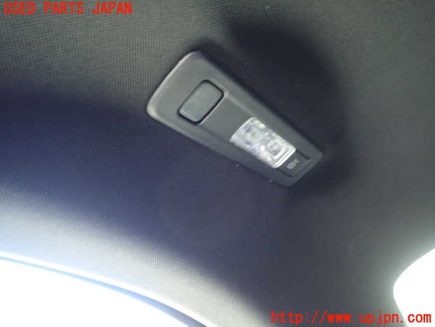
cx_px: 218
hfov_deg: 69.4
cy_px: 164
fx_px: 314
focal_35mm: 25
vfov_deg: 54.9
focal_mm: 4.5
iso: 800
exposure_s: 1/10
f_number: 2
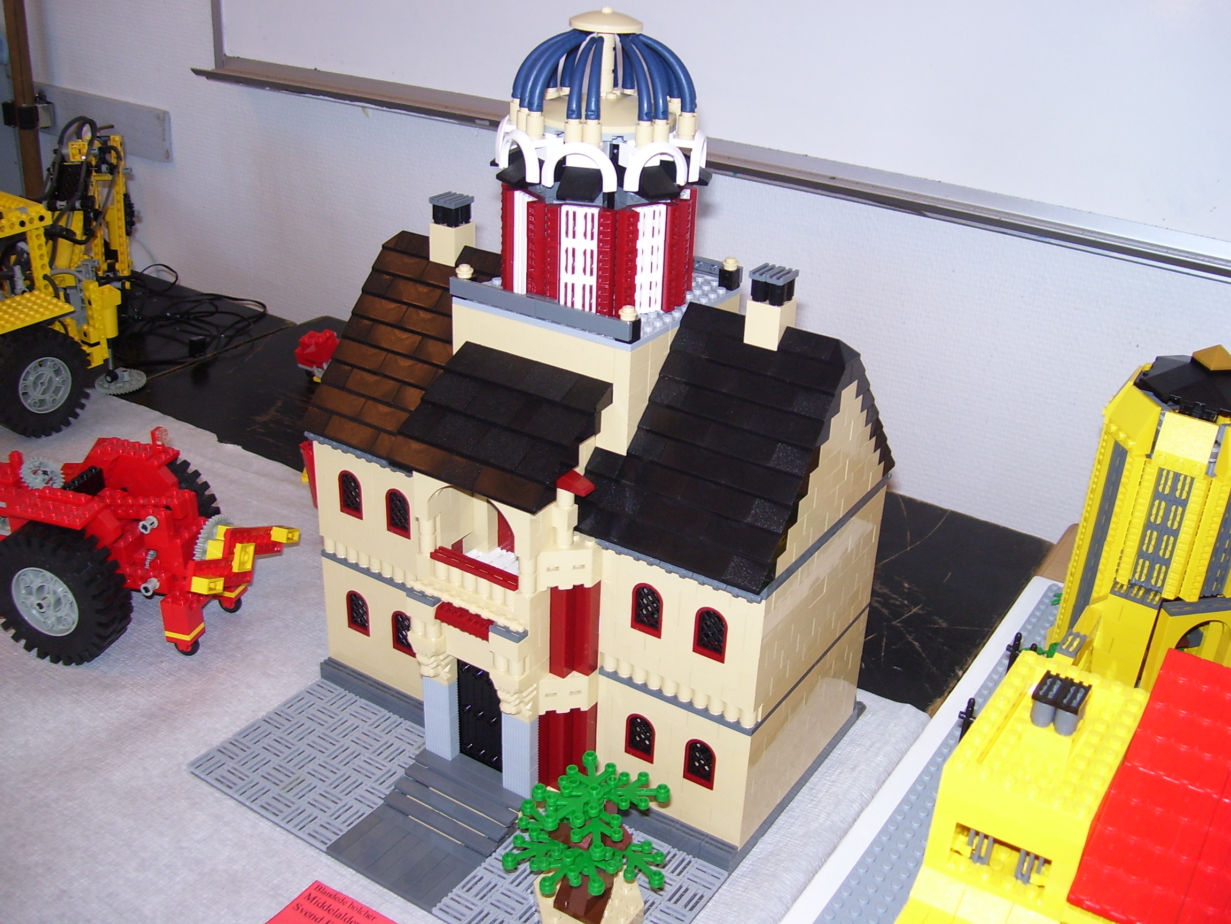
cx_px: 616
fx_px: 1280
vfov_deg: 39.7
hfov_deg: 51.4
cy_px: 462
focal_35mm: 36
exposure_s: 1/60
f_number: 2.7
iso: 80
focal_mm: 6
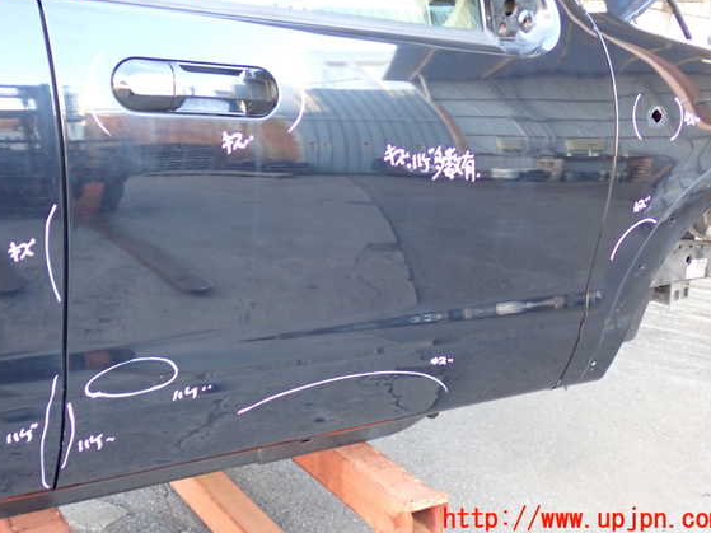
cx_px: 349
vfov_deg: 32.9
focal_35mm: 44
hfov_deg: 43.0
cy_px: 249
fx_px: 904
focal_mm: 7.31
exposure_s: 1/40
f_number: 2.8
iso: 500
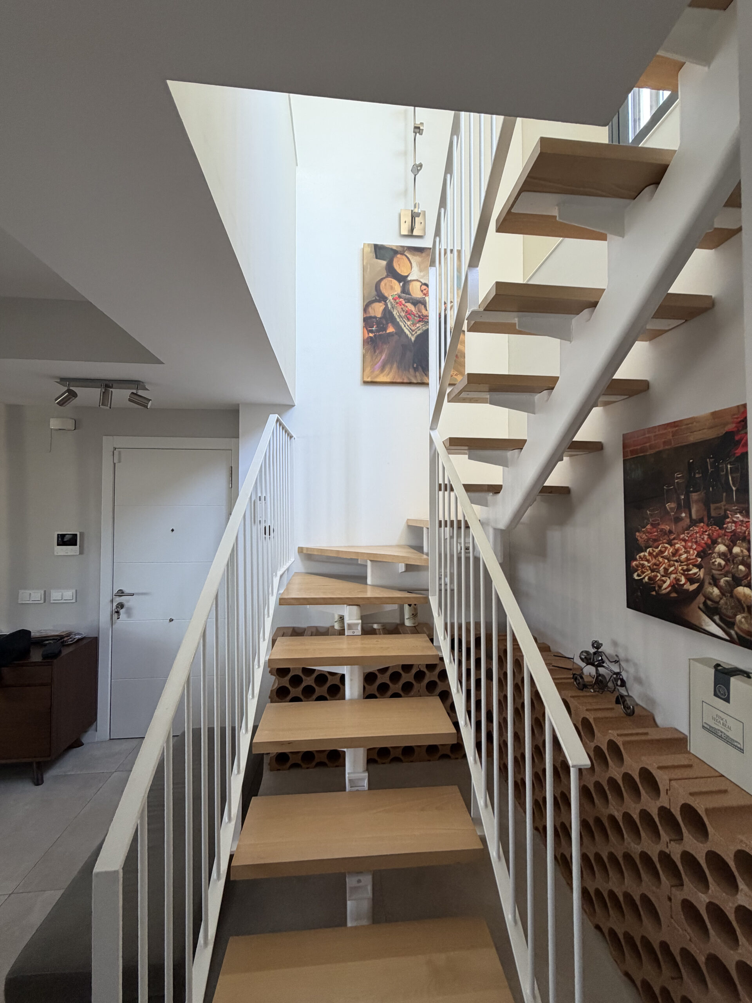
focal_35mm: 14
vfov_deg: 102.1
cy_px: 502
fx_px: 406
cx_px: 376
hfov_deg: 85.7
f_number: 2.2
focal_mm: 2.22
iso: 200
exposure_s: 1/121
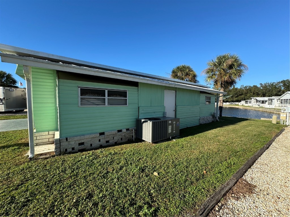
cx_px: 145
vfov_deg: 85.7
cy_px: 108
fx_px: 117
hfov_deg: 102.1
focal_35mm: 14
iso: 50
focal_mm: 2.22
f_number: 2.2
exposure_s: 1/771
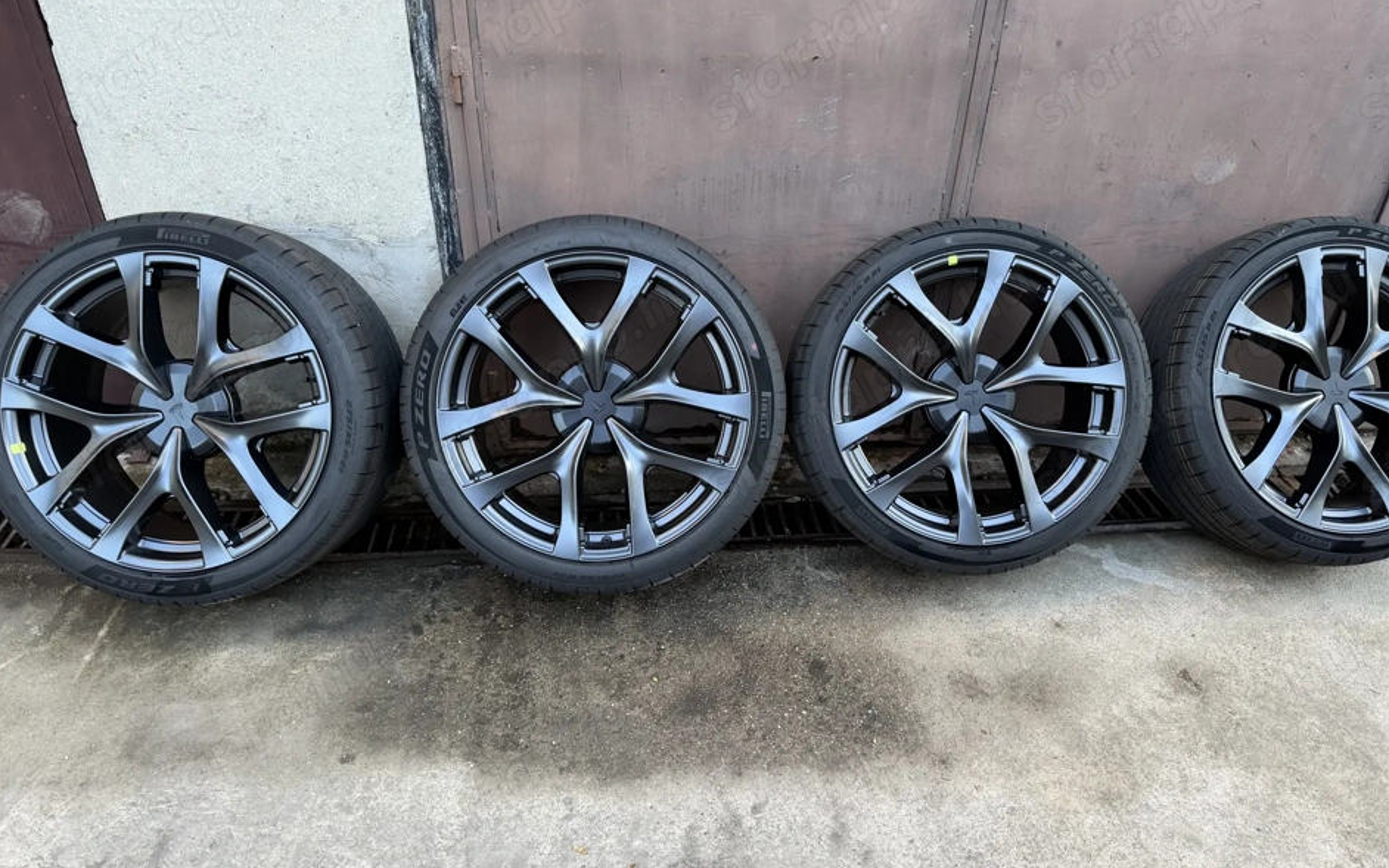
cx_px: 736
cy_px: 410
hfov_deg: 68.3
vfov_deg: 46.0
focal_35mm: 27
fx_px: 1022
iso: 125
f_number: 1.78
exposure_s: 1/121
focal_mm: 6.76
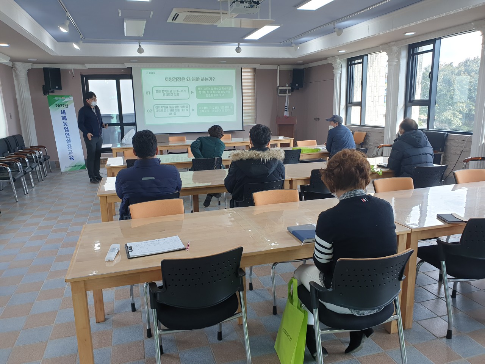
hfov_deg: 67.3
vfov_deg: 53.1
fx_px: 364
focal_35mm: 26
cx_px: 242
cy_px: 182
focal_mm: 4.3
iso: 50
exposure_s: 1/60.2
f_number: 2.4
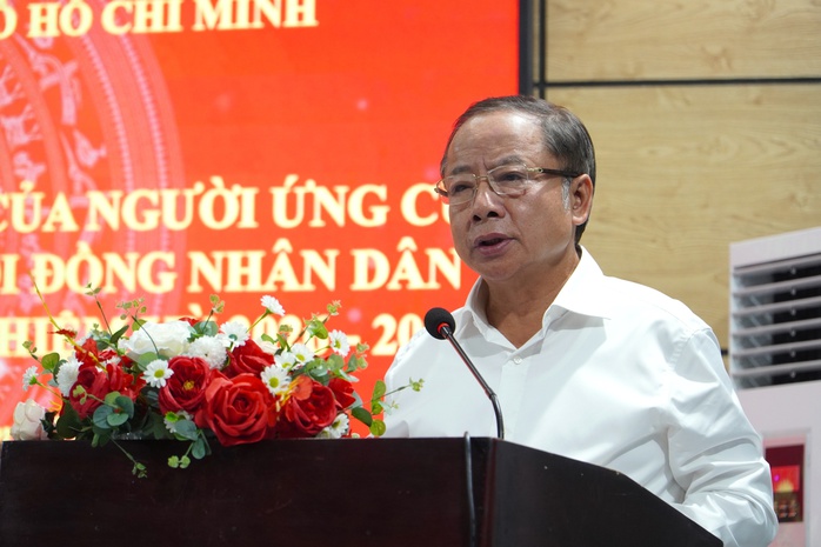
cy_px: 274
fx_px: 3386
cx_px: 410
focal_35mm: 148
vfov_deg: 9.2
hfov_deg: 13.8
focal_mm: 99
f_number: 4
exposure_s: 1/160
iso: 800
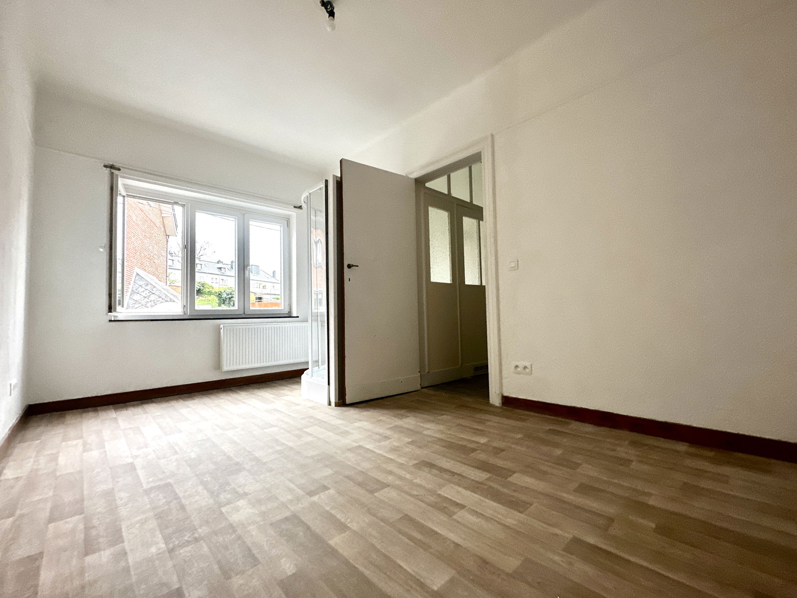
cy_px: 299
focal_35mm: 14
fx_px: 322
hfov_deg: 102.1
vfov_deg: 85.7
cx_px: 398
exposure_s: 1/64
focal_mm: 2.22
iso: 320
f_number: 2.2
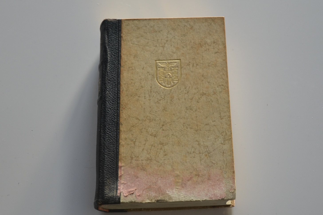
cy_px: 108
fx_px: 336
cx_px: 162
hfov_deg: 51.3
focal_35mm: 38
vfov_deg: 35.5
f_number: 4
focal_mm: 25
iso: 400
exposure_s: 1/60
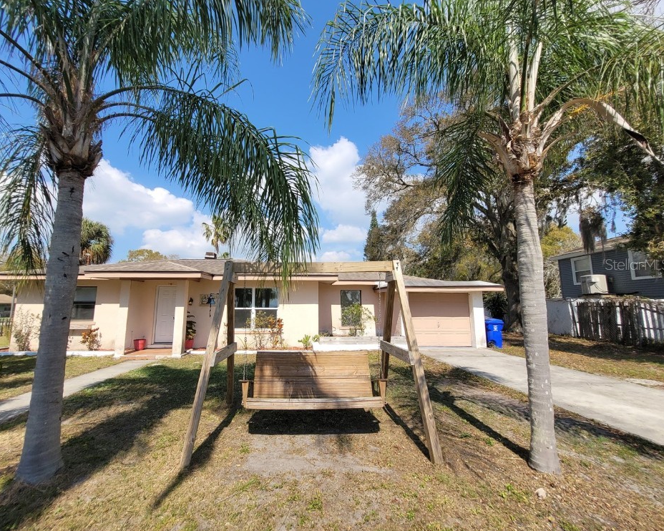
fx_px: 275
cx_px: 306
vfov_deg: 88.0
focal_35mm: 14
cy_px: 264
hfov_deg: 100.5
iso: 40
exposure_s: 1/1179
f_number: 2.2
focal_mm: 1.74
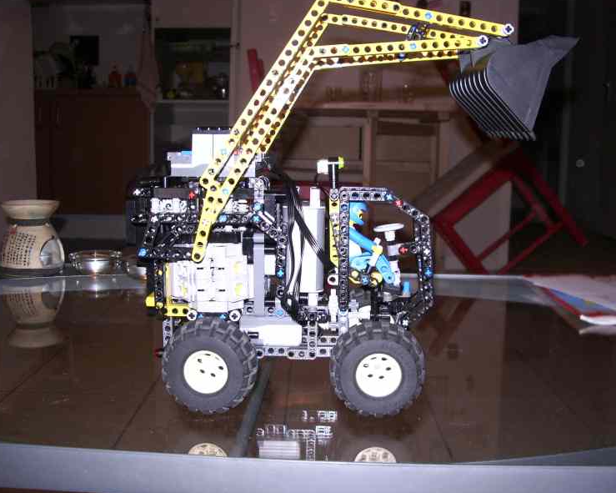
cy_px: 244
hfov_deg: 49.1
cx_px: 323
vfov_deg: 40.1
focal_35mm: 37
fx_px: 674
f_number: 2.6
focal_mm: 5.8
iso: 100
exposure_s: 1/40
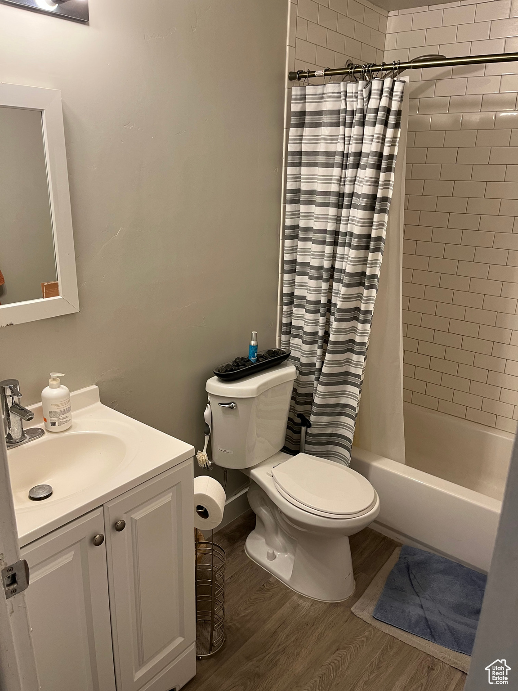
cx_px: 259
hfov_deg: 53.1
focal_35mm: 26
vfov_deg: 67.3
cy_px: 346
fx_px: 519
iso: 80
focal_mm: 5.1
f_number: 1.6
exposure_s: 1/60
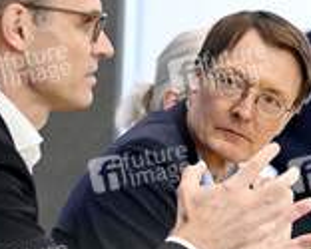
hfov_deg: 4.2
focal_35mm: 462
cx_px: 166
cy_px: 219
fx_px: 4255
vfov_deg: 3.4
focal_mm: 170
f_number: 5.6
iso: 3200
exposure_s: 1/500
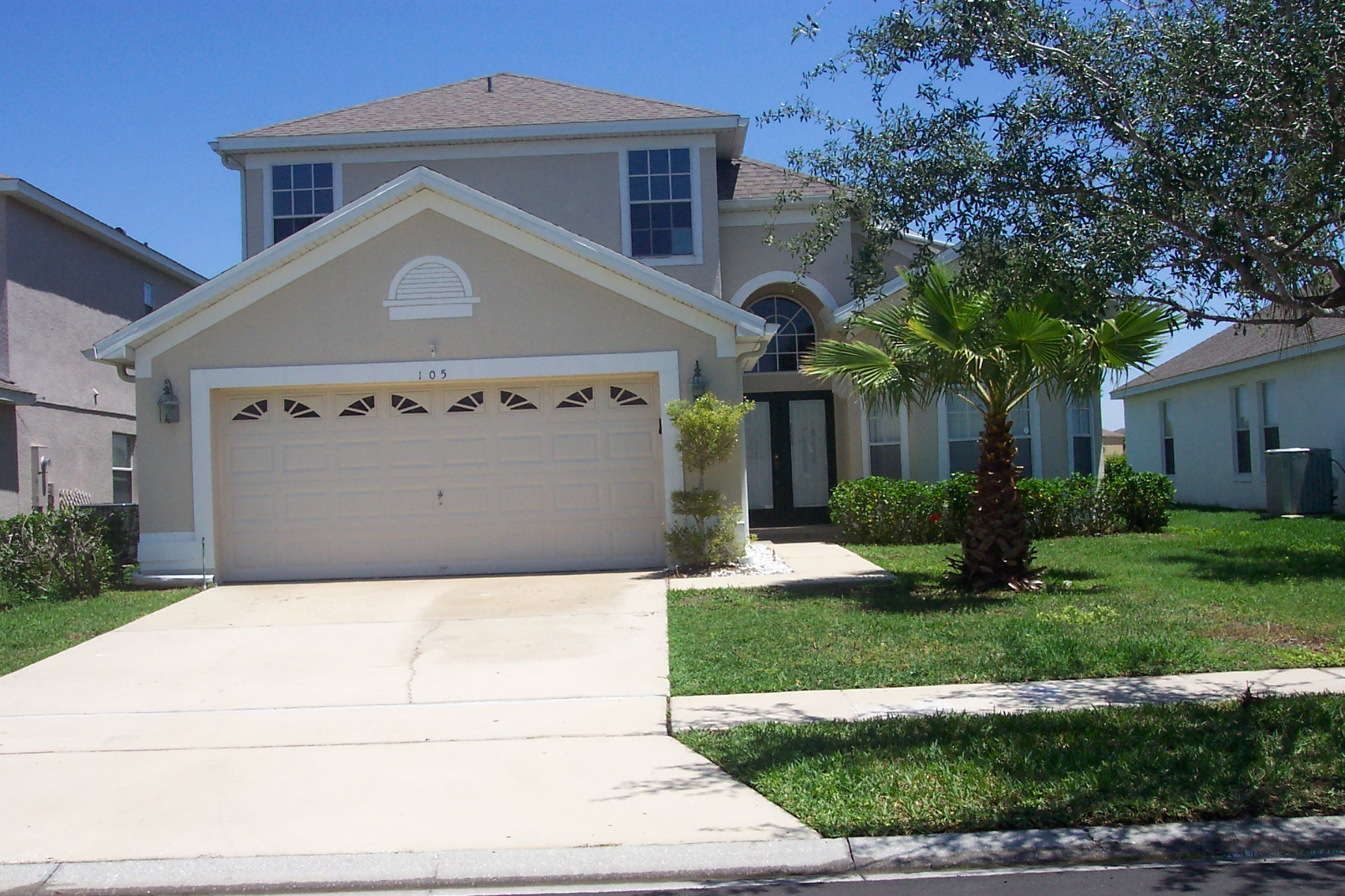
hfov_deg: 50.7
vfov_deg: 35.1
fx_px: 1420
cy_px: 448
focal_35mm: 38
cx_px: 672
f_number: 4.8
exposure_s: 1/700
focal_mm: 8
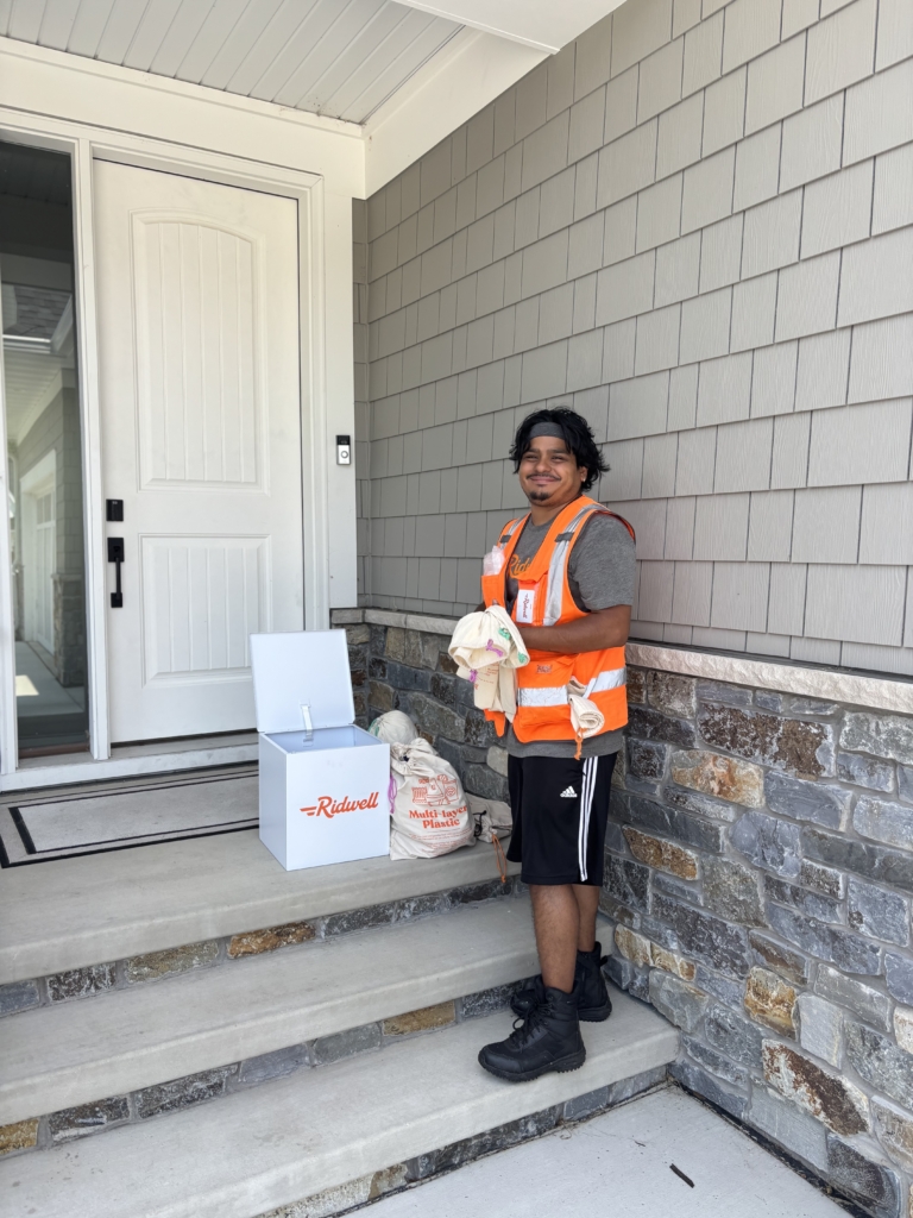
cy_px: 609
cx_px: 456
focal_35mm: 26
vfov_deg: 67.3
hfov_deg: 53.1
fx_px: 914
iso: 50
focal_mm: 5.96
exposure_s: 1/615
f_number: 1.6
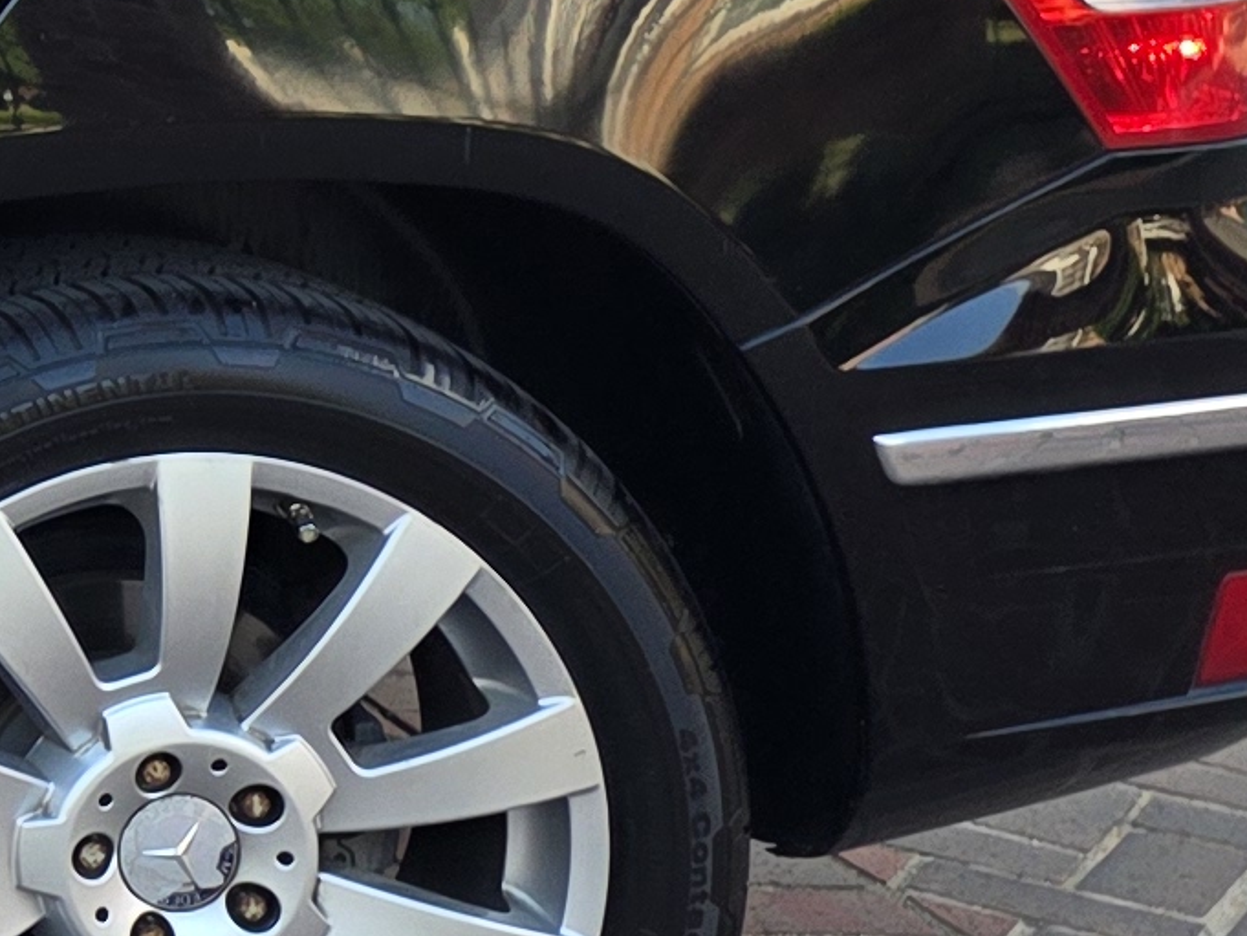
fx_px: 4864
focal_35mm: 135
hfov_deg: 11.8
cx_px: -1795
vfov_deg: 10.7
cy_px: -299
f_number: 1.7
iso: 32
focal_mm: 6.25
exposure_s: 1/180
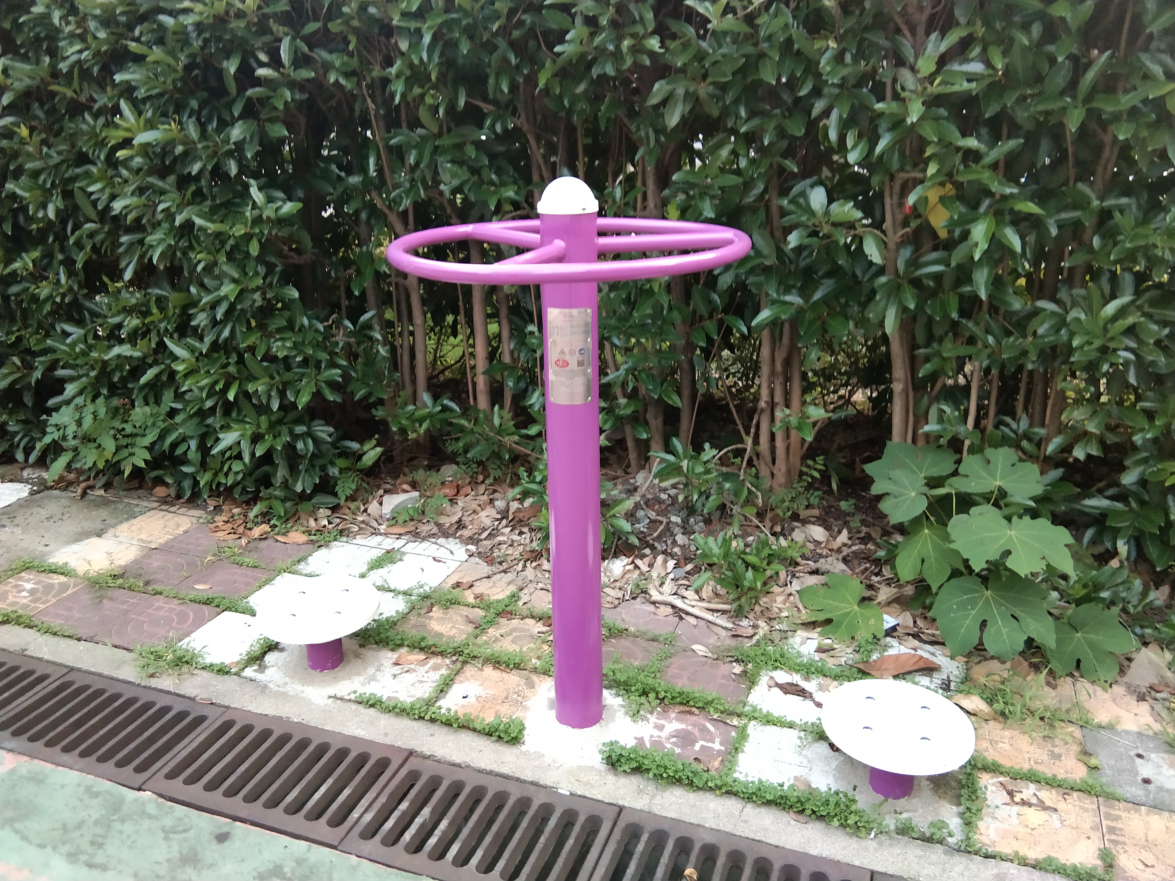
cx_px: 588
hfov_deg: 58.4
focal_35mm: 31
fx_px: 1052
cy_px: 440
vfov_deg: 45.4
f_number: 2.2
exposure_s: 1/50
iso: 200
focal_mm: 3.69
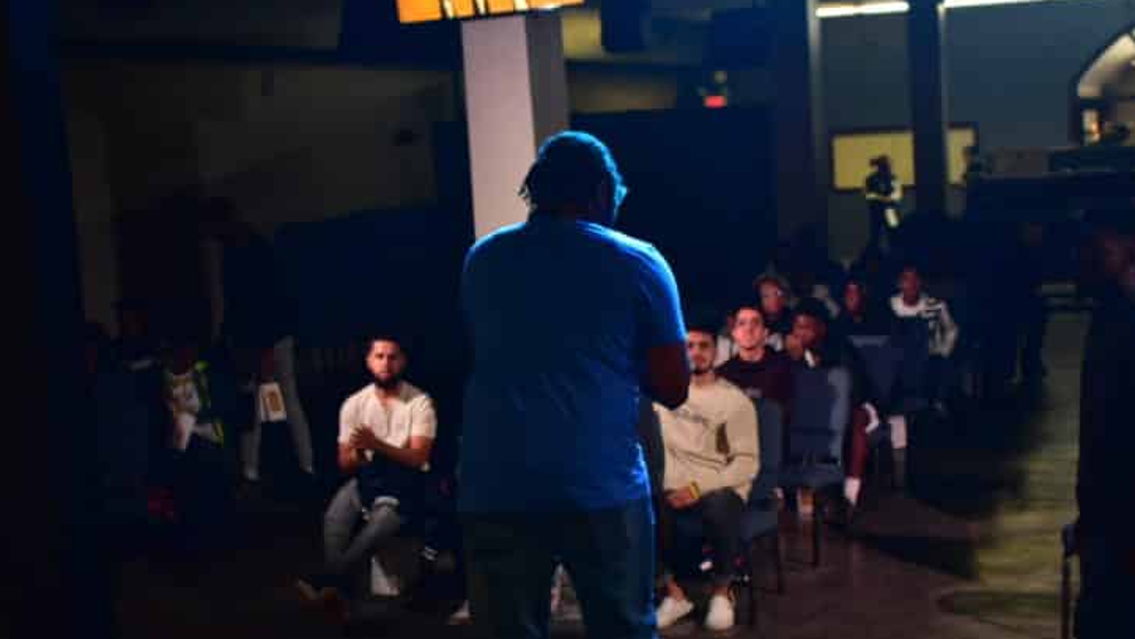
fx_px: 1763
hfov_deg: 35.7
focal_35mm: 59
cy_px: 398
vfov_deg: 20.5
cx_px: 576
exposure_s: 1/125
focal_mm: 35
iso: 1000
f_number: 4
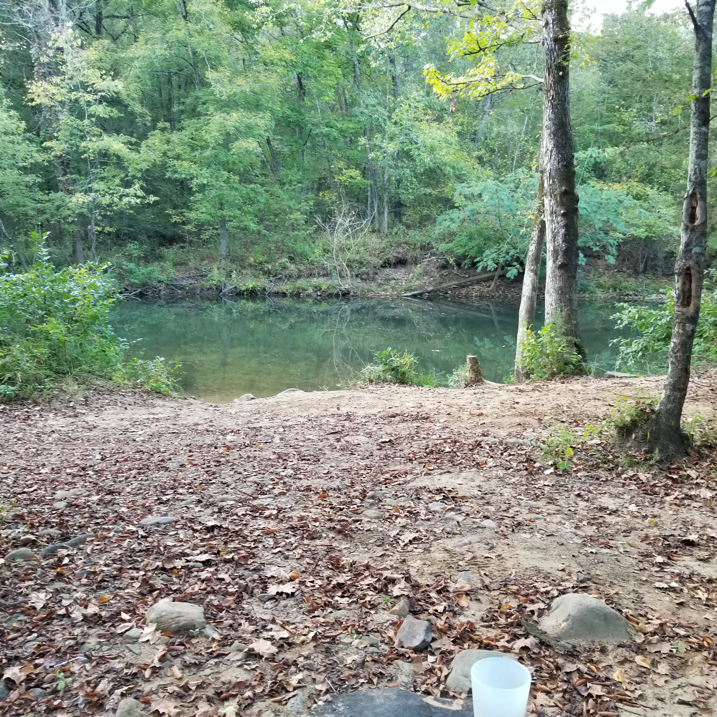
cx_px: 398
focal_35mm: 31
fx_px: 726
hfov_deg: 52.4
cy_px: 356
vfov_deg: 52.5
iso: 160
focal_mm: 4.25
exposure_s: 1/30
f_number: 1.7
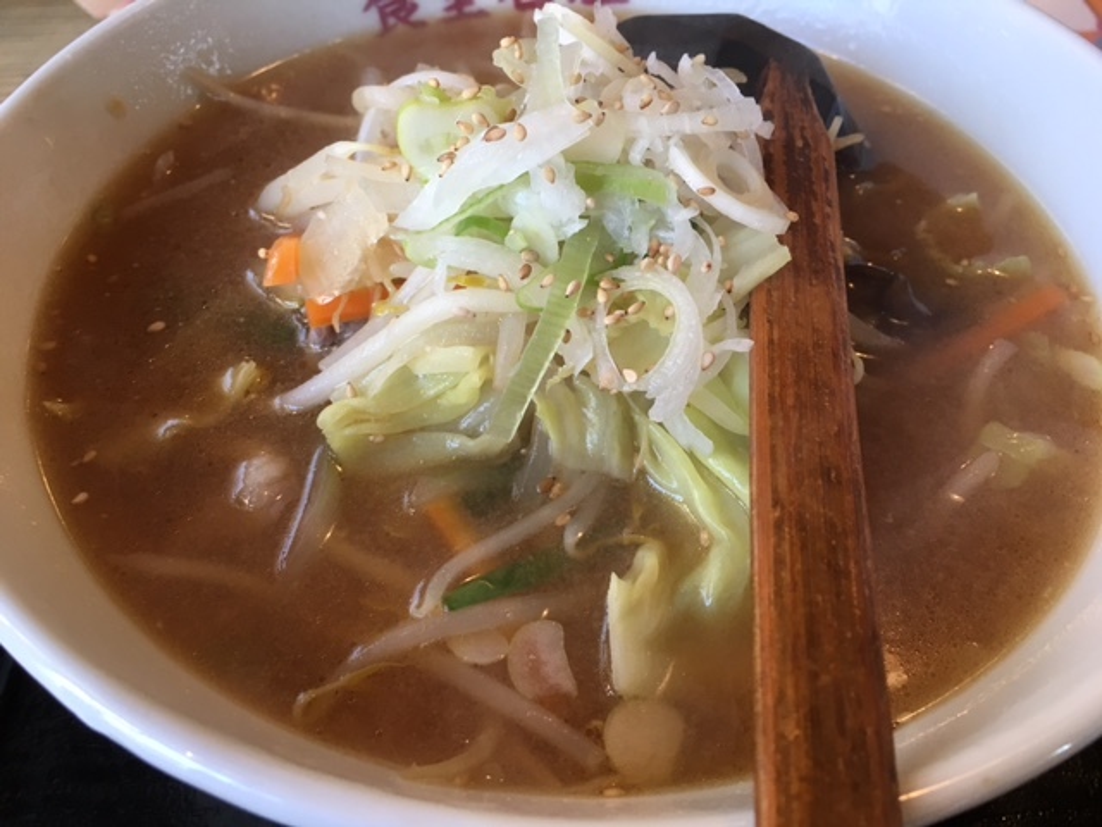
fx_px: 923
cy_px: 414
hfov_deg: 61.7
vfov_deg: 48.2
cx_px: 551
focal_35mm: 29
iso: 80
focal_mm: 4.15
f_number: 2.2
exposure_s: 1/30
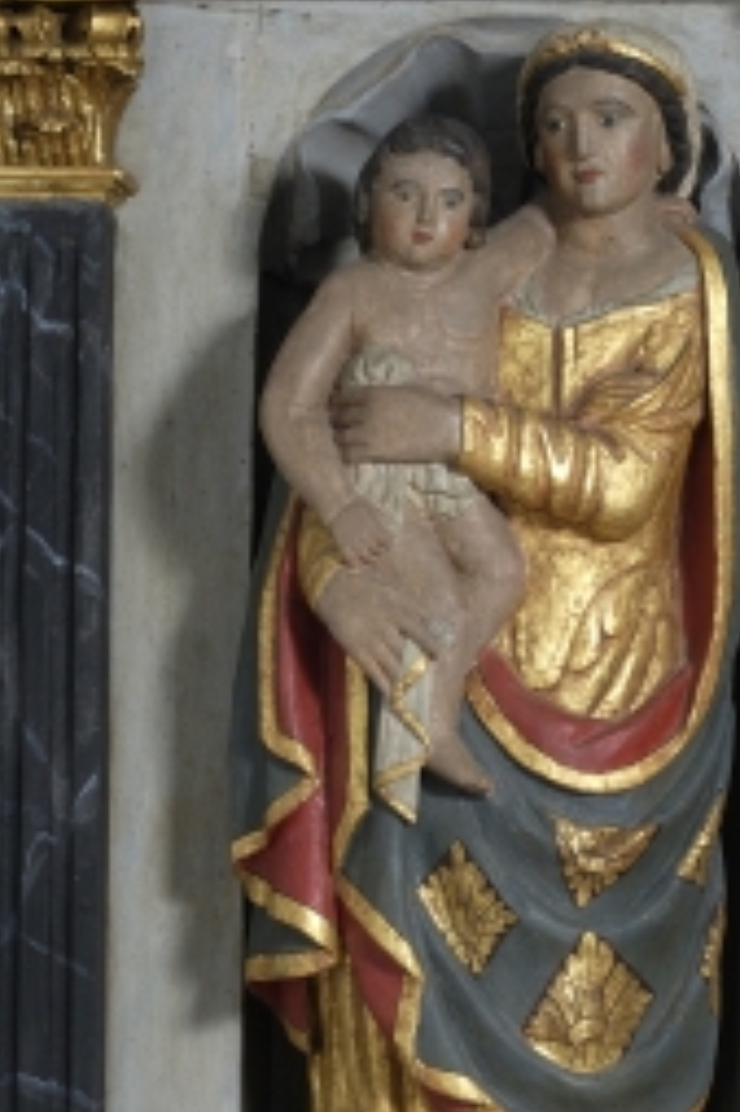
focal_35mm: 136
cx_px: 499
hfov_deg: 10.1
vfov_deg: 15.0
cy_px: 836
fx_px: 4199
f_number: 22
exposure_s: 1/60
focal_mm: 45
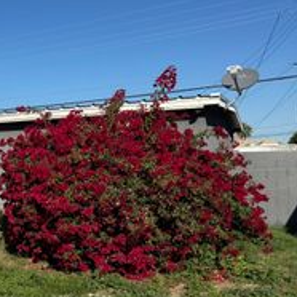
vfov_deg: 30.0
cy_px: 167
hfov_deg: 27.1
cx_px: -43
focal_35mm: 57
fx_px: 553
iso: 80
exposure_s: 1/6410
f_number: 1.78
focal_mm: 6.76
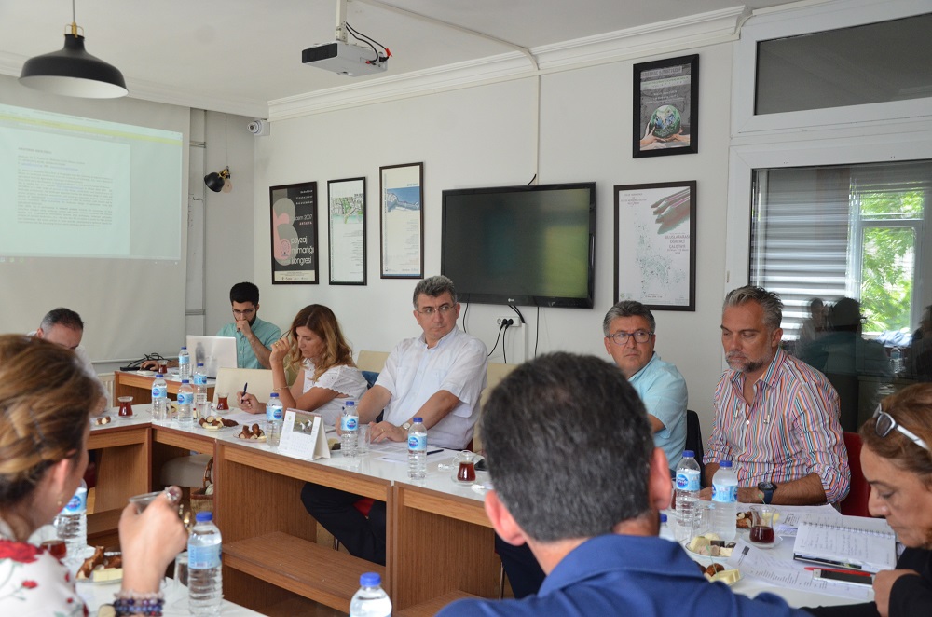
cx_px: 466
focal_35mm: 36
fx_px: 930
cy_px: 308
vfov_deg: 36.7
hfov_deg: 53.2
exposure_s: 1/160
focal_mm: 24
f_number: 6.3
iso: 1250
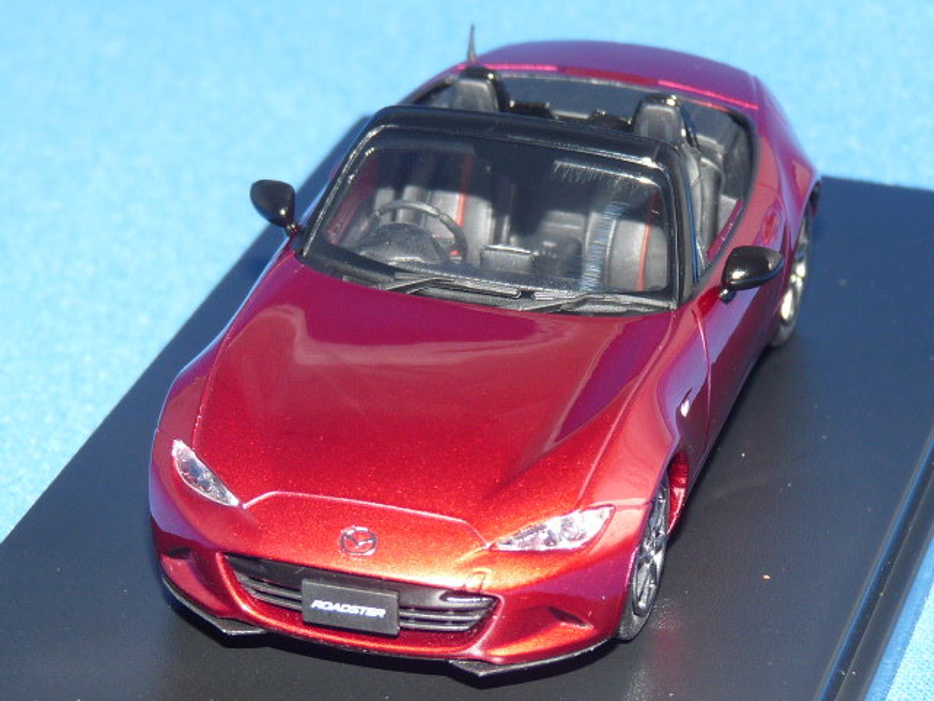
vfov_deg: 10.0
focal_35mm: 149
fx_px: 4020
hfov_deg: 13.3
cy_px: 350
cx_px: 467
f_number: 3.4
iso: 100
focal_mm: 14.9
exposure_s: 1/40
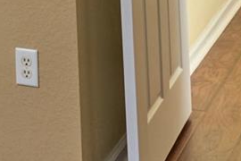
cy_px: -228
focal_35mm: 142
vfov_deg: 8.8
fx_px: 951
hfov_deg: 13.6
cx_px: -124
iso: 500
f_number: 8
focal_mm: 24
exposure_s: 1/50
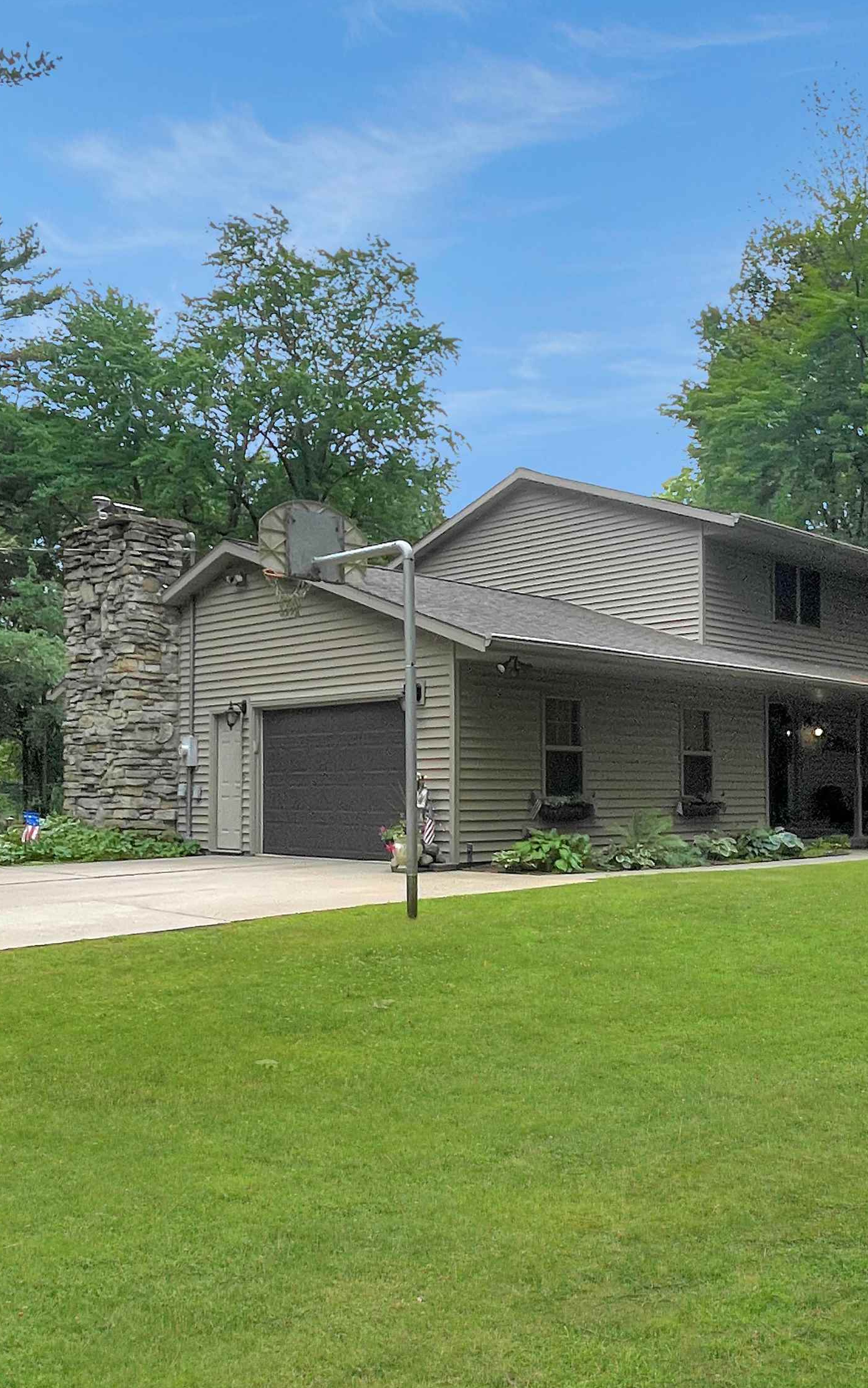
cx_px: 661
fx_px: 719
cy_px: 685
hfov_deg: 58.7
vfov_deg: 88.0
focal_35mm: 19
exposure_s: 1/841
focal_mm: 1.54
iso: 25
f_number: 2.4
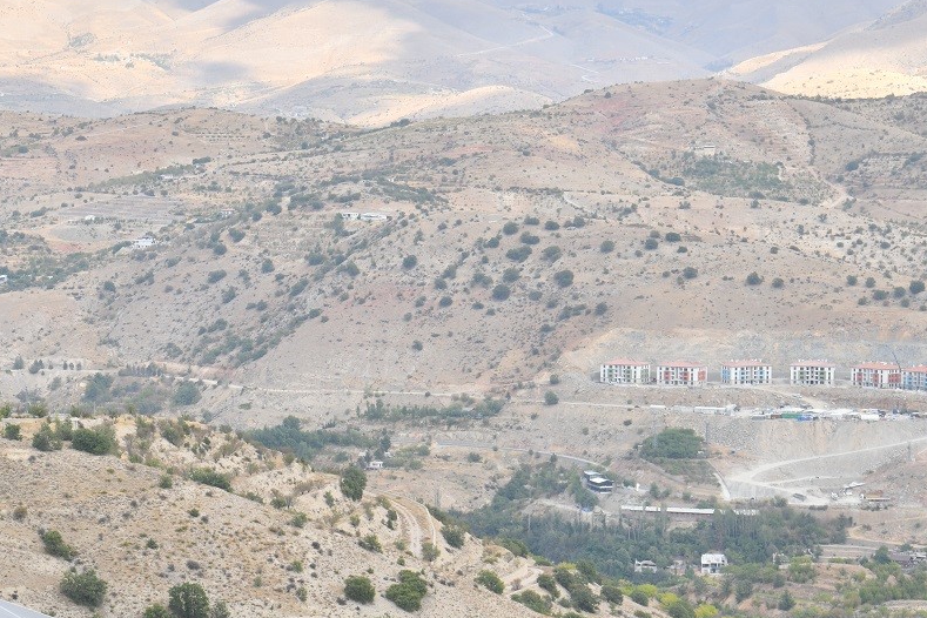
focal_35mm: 133
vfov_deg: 10.3
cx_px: 222
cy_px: 404
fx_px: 3424
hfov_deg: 15.3
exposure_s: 1/100
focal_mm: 70
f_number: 13
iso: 125
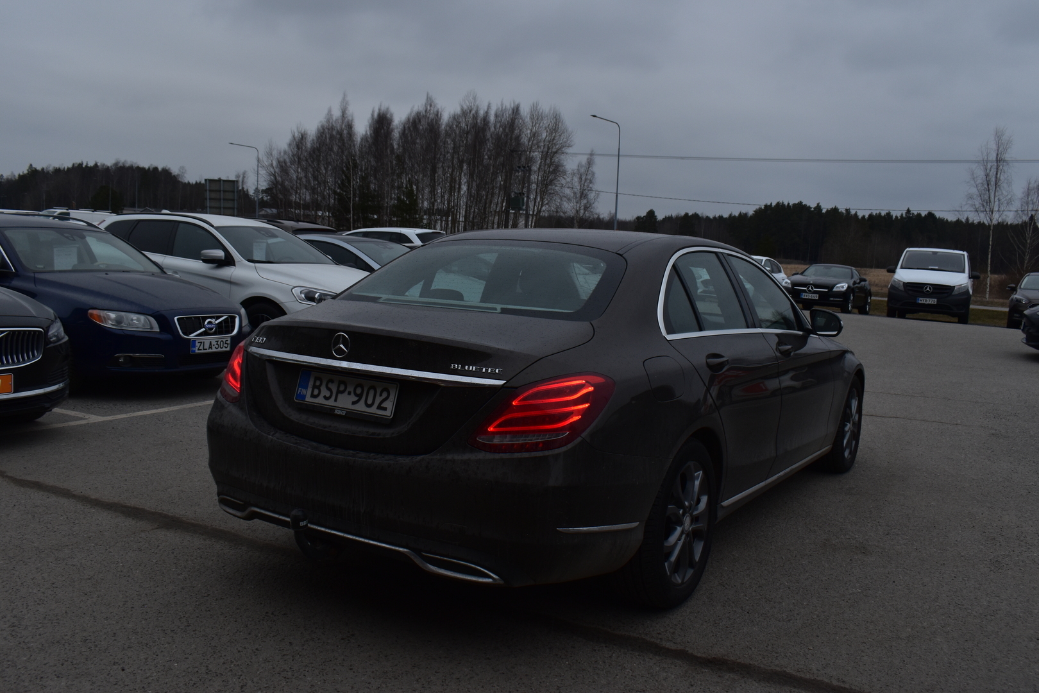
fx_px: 866
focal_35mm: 30
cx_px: 520
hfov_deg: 61.9
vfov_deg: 43.6
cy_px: 346
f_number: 9.5
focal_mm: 20
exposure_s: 1/250
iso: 400
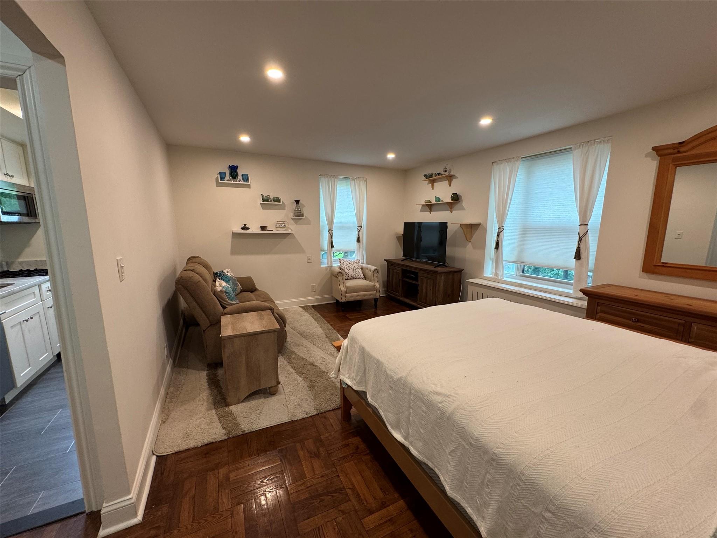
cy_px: 269
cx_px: 358
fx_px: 290
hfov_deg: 102.1
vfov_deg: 85.7
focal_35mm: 14
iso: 160
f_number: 2.2
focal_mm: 2.22
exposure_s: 1/60
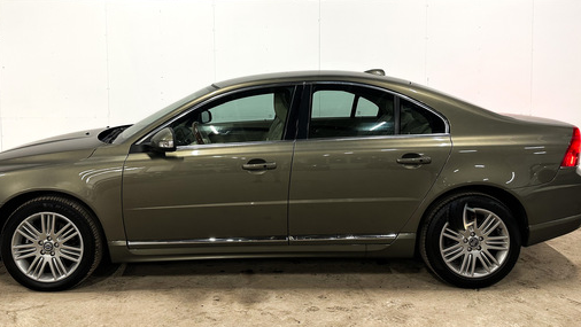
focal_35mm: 31
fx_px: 478
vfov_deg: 37.4
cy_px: 109
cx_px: 266
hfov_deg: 62.5
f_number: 1.8
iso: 125
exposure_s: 1/50
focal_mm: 6.86
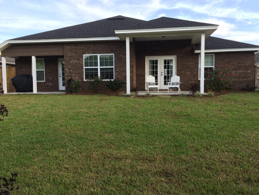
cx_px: 130
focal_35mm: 29
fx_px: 217
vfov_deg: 48.2
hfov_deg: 61.7
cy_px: 98
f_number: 2.2
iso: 32
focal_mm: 4.15
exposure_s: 1/232
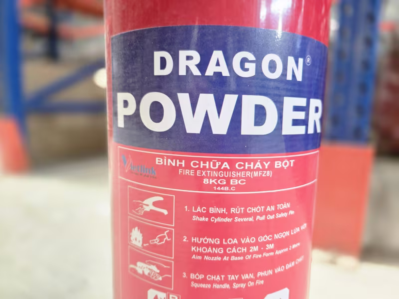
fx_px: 265
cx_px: 200
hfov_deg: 73.9
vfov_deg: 58.9
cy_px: 150
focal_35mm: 23
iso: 2000
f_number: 1.8
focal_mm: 5.4
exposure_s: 1/16.7
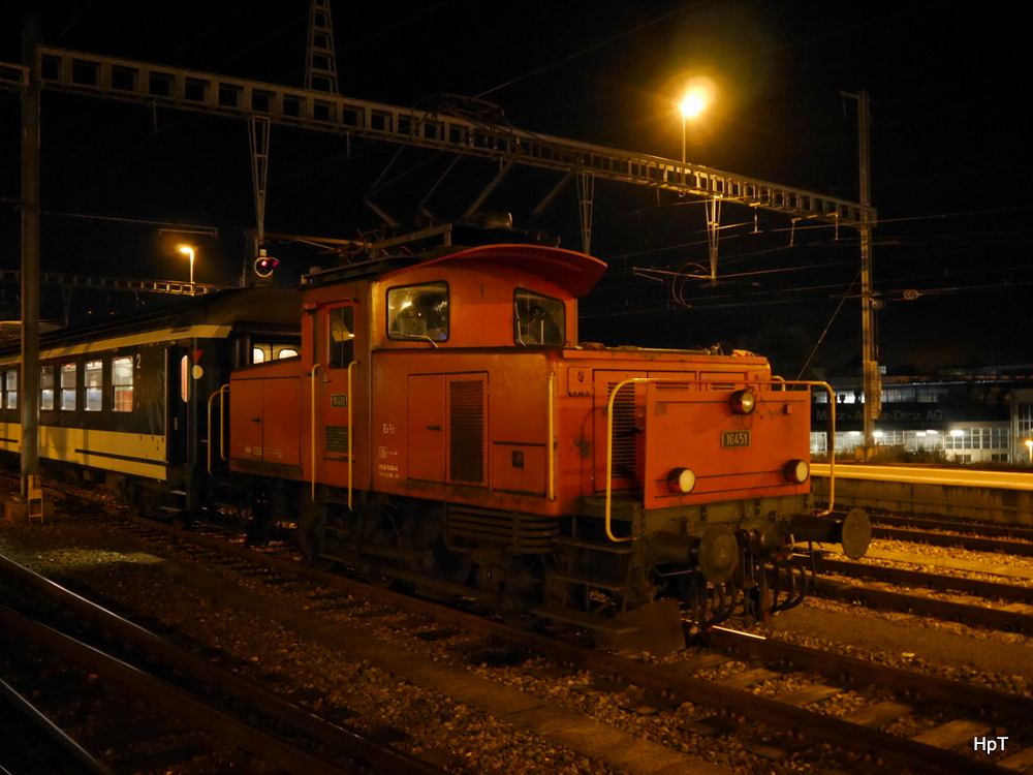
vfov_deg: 41.8
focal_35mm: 34
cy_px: 388
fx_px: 1015
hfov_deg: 54.0
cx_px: 516
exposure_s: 1/6
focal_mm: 17
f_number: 4
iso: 3200
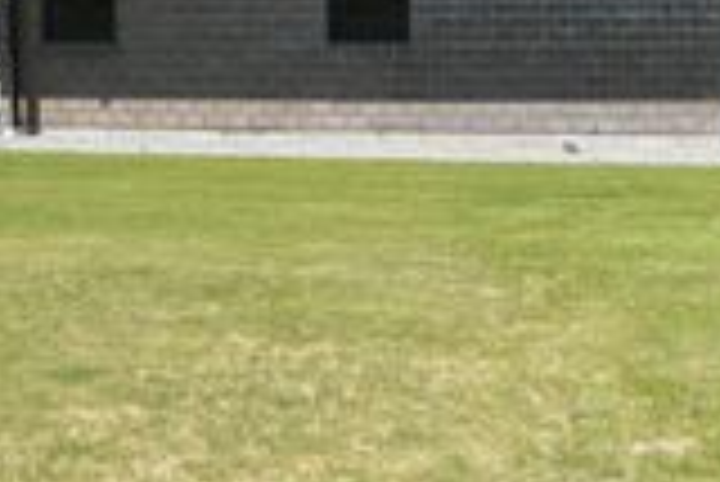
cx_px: 684
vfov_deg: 16.1
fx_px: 1671
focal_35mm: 83
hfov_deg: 23.5
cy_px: 7
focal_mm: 19
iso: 200
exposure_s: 1/400
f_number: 10
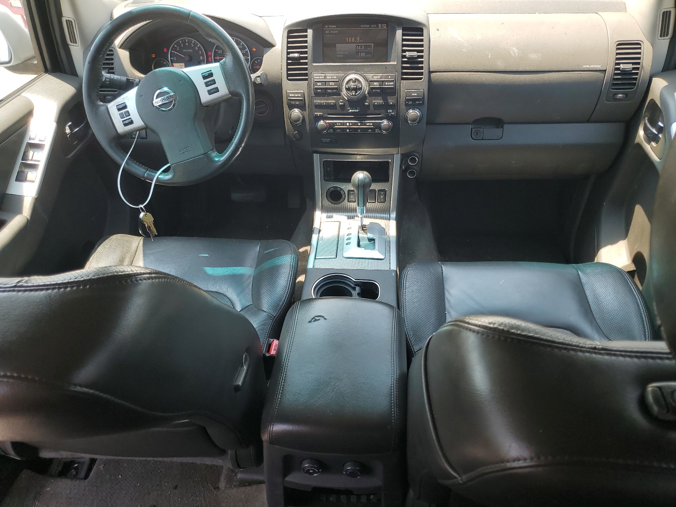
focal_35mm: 26
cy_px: 254
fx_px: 508
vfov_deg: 53.1
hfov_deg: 67.3
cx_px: 338
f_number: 1.5
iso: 50
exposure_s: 1/312
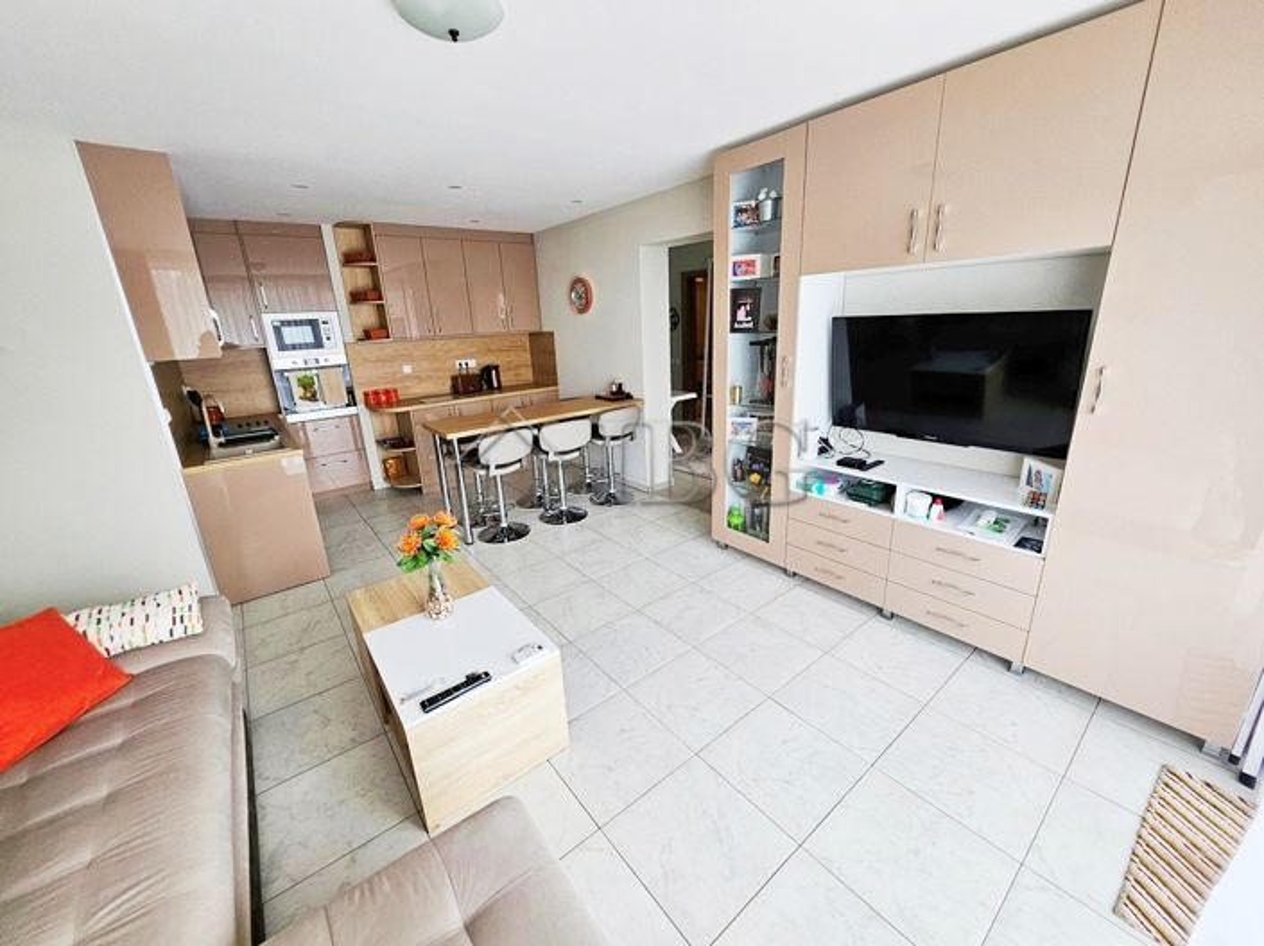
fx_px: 474
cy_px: 473
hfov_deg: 106.2
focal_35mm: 13
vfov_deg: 89.9
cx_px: 632
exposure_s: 1/100
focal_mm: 1.7
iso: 50
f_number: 2.2
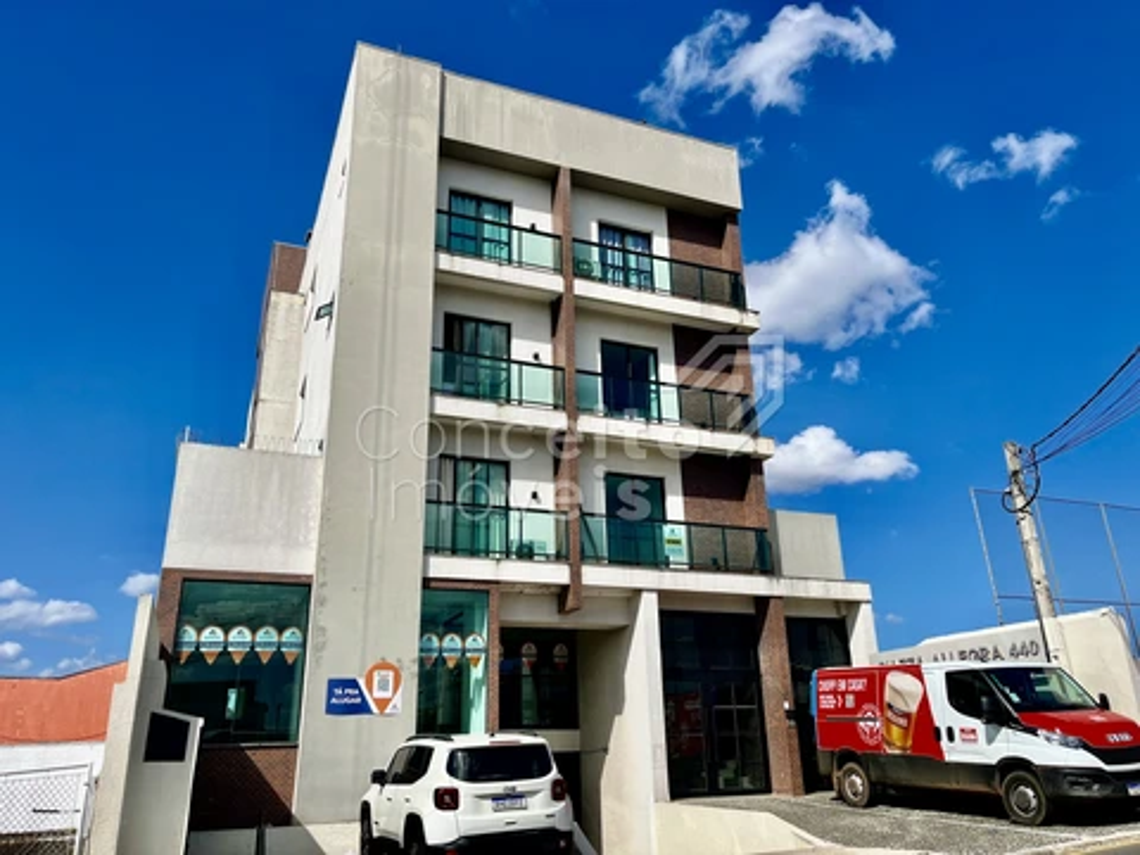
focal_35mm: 26
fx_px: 856
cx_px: 570
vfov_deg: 53.1
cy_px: 428
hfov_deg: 67.3
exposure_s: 1/5848
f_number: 1.6
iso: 50
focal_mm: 5.1
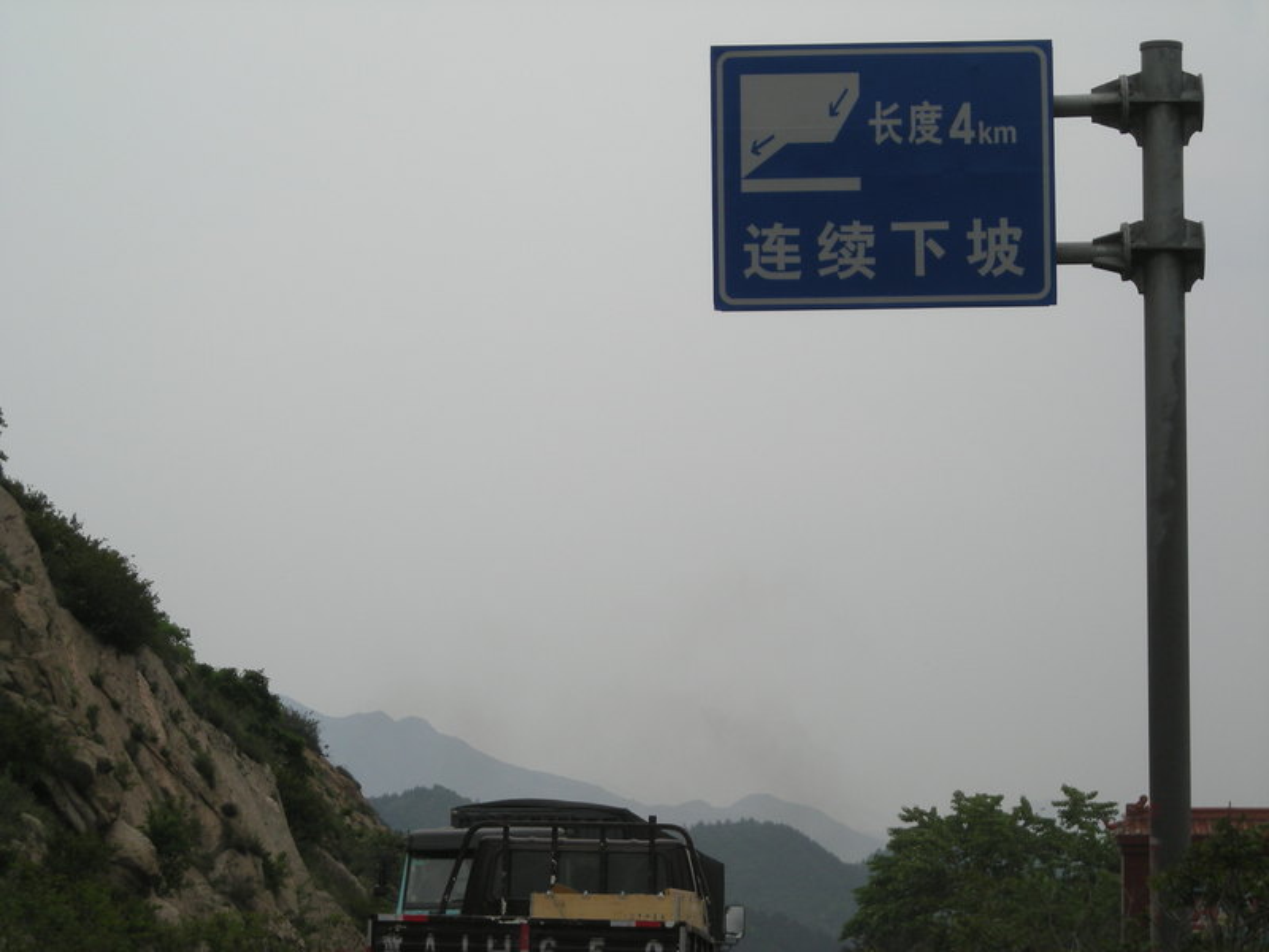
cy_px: 476
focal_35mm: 105
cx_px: 634
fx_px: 3849
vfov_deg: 14.1
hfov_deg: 18.7
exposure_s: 1/241
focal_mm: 17.1
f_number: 4.7
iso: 50
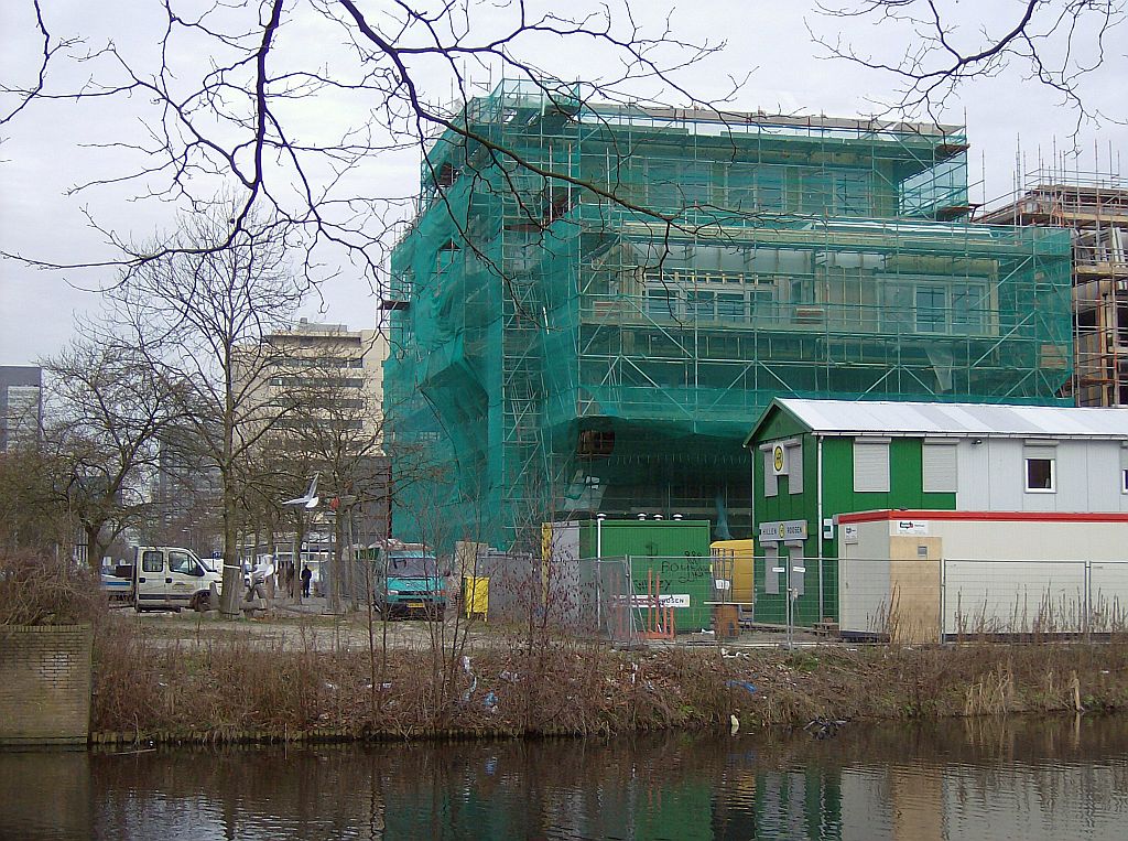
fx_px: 1821
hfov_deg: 34.4
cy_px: 420
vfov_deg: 26.0
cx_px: 564
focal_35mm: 56
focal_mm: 9.3
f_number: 3.4
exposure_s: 1/499
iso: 100
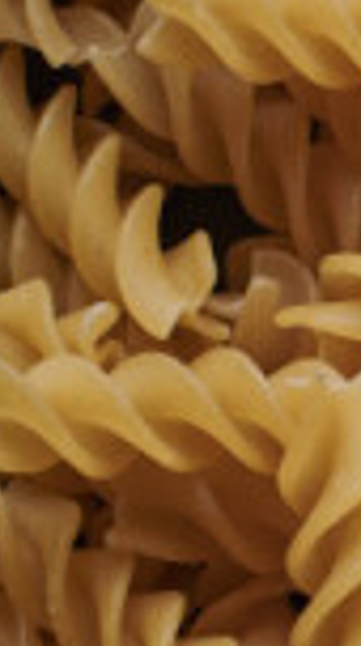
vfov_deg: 7.8
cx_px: 1503
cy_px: 756
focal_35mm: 276
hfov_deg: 4.1
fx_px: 4718
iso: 160
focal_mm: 50
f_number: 8
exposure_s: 1/100
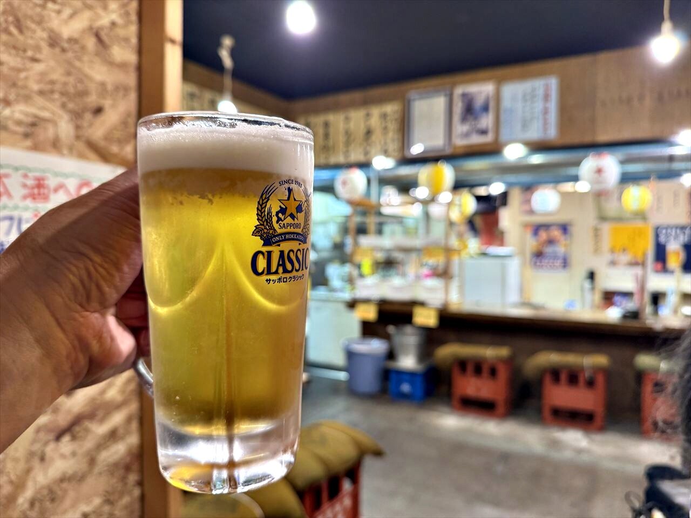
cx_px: 346
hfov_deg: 71.6
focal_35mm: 24
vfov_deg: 56.8
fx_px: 479
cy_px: 259
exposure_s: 1/50
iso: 250
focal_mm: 6.8
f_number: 1.8
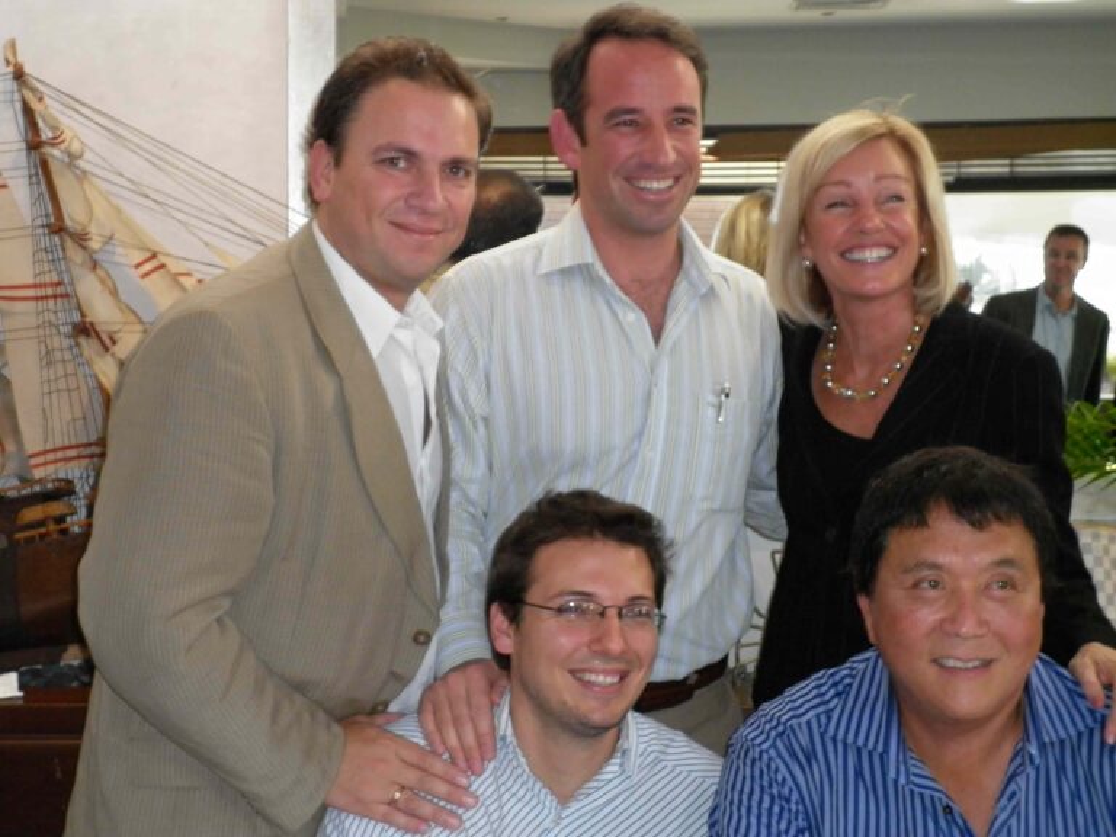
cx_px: 558
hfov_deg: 28.6
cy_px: 418
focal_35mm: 68
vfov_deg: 21.6
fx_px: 2192
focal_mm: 12.3
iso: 250
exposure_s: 1/60
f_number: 4.7
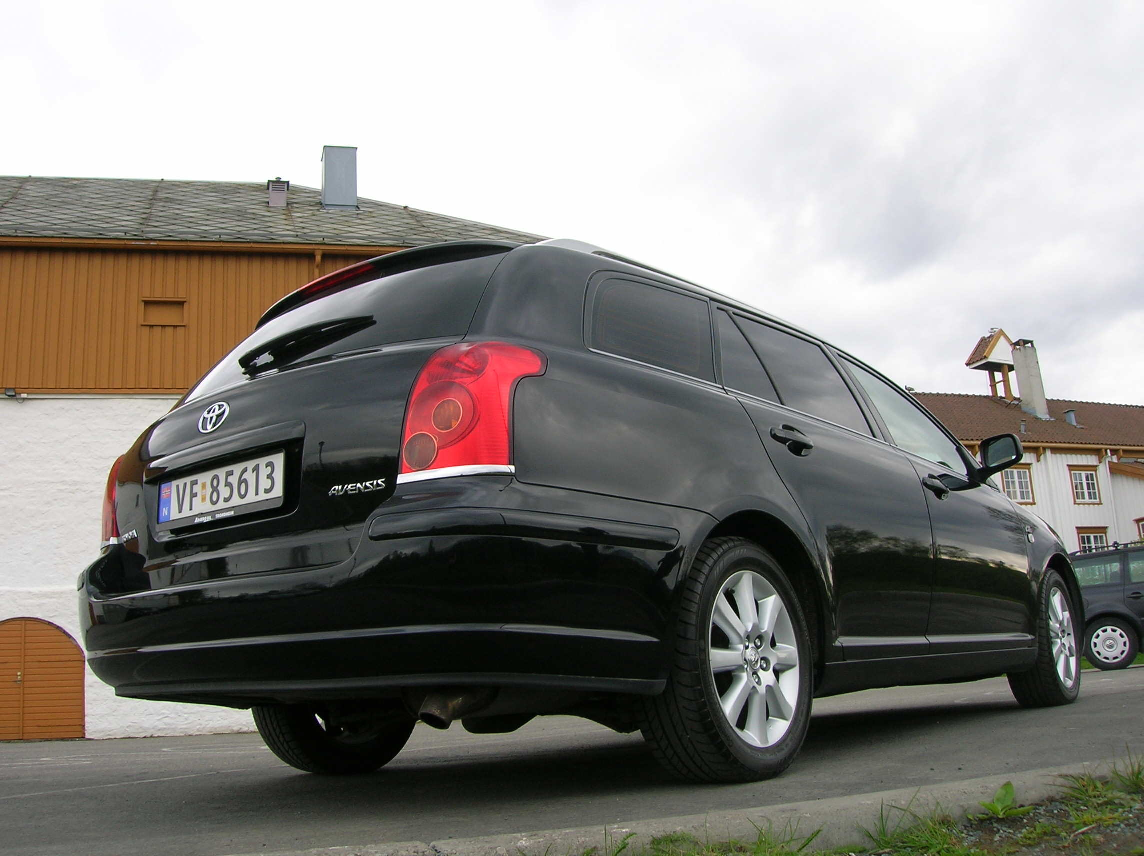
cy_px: 428
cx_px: 572
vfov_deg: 41.7
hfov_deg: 54.0
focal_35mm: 34
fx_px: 1123
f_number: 4.9
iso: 50
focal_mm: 5.7
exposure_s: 1/80
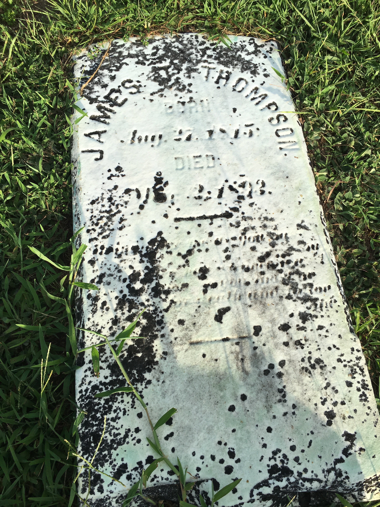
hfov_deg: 48.2
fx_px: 424
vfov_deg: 61.7
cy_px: 254
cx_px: 190
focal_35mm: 29
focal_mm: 4.15
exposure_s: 1/894
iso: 25
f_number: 2.2
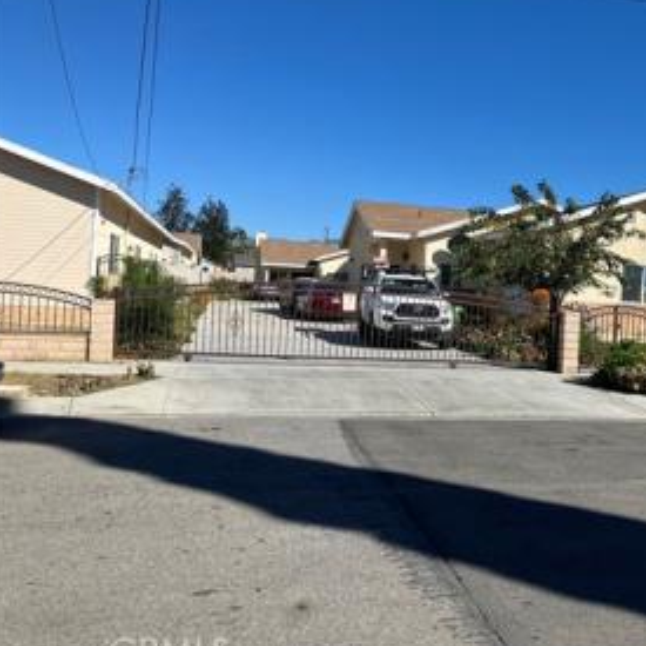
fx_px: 760
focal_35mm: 36
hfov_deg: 45.0
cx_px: 456
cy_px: 319
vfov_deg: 46.0
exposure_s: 1/2558
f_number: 1.8
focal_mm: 3.99
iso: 32
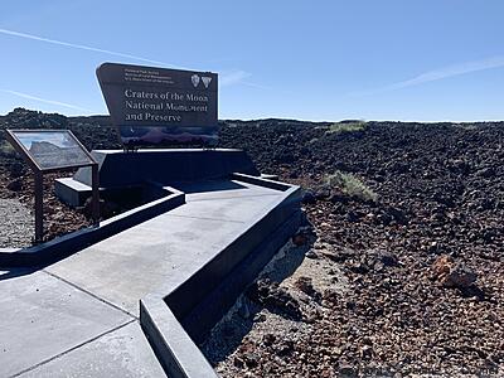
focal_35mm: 26
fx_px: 379
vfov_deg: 53.1
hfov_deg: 67.3
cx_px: 252
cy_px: 189
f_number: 1.8
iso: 25
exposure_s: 1/2545
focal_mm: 4.25
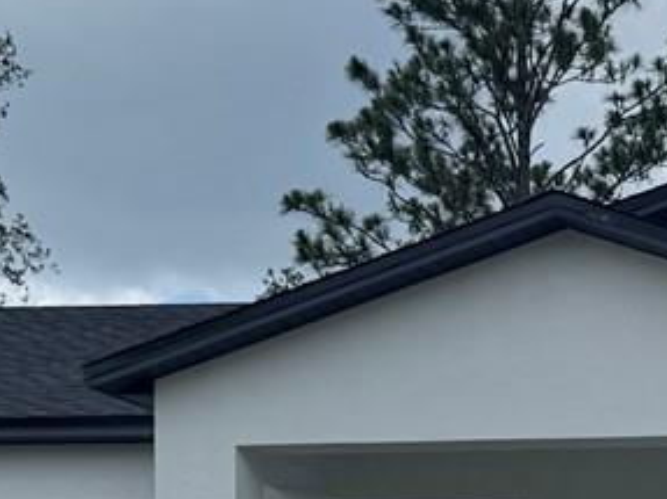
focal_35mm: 134
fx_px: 2581
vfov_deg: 10.7
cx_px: 809
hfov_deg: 14.3
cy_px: 713
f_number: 1.78
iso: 80
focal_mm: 6.76
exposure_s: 1/5348
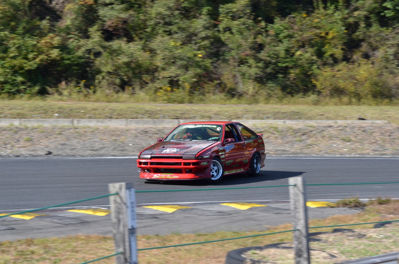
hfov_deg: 17.1
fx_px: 1327
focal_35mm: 120
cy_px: 134
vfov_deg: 11.4
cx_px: 176
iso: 200
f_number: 10
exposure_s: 1/250
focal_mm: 70
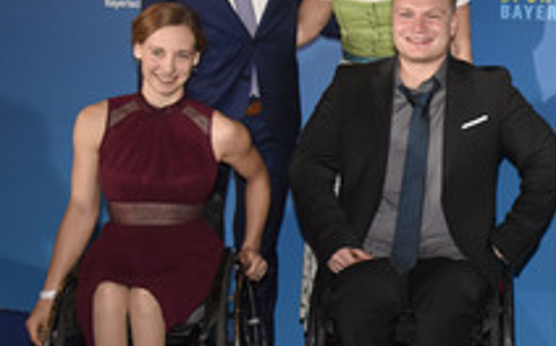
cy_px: 165
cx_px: 526
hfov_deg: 29.9
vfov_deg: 20.0
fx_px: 984
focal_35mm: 65
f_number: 6.3
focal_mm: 30
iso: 2500
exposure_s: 1/80
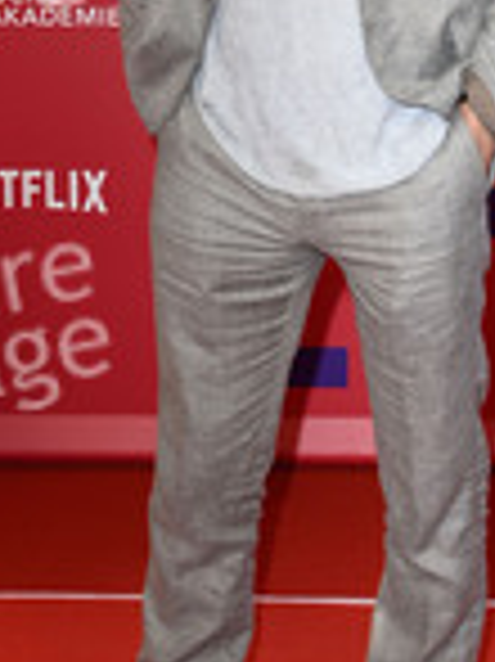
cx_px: 369
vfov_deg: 16.6
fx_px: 2253
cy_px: 126
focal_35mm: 118
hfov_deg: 12.5
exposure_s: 1/250
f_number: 6.3
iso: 640
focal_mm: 45
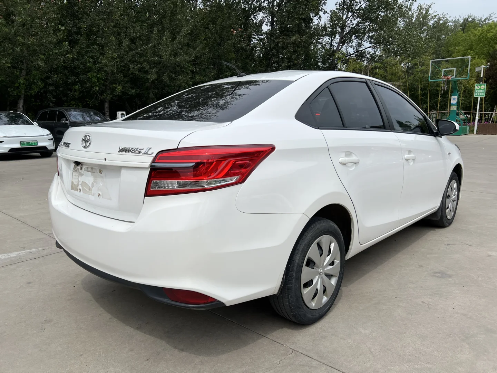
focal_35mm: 26
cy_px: 186
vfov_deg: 53.1
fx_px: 373
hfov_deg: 67.3
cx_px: 248
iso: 50
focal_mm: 5.7
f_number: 1.5
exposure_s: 1/6211
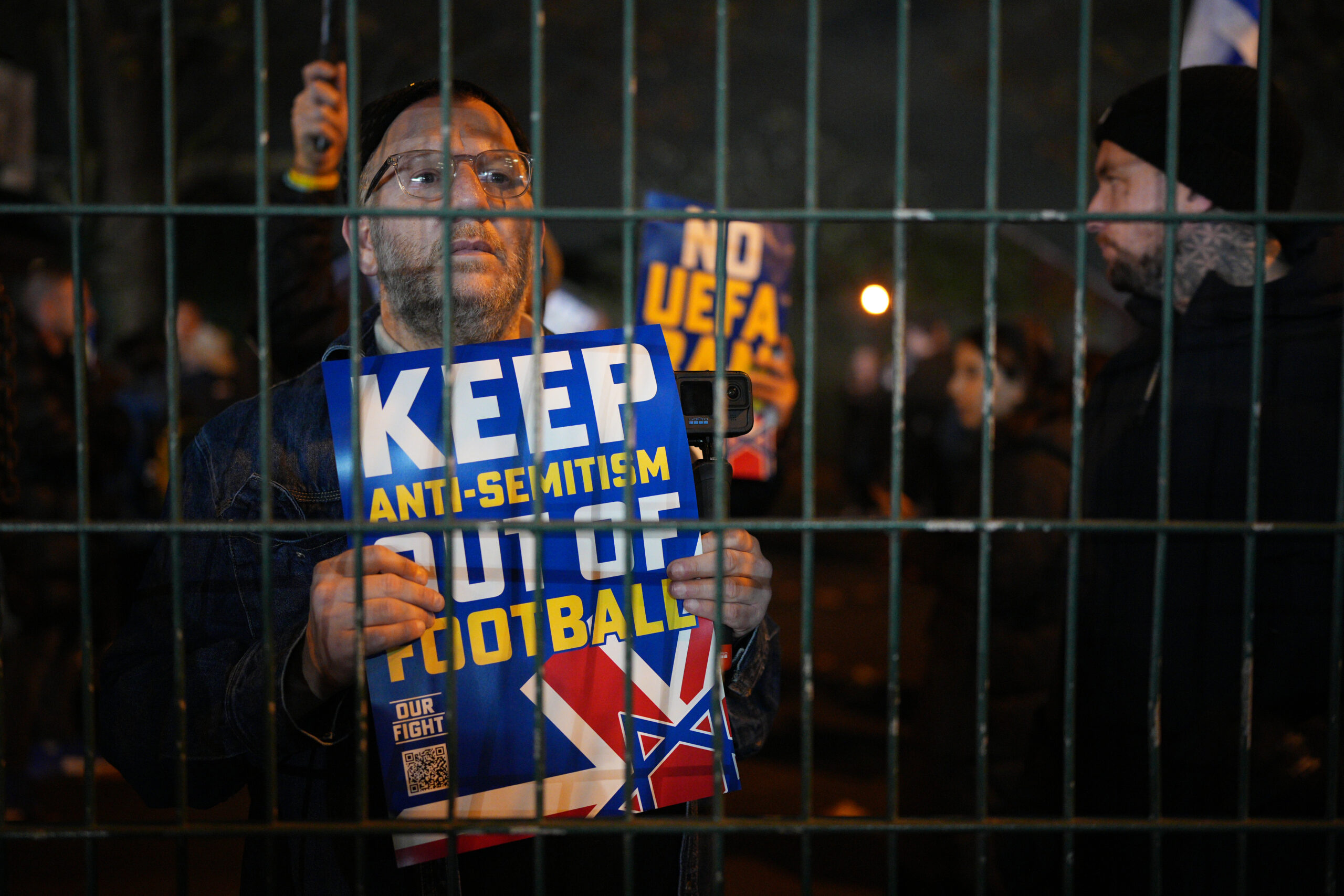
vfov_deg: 37.9
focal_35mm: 35
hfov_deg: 54.4
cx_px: 672
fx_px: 1307
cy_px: 448
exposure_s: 1/125
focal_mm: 35
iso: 6400
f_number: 1.4
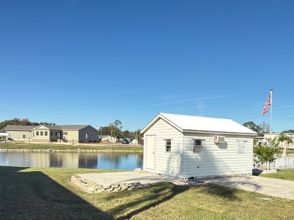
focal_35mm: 30
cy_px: 153
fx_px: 255
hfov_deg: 59.8
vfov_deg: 45.8
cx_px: 166
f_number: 2.2
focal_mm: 2.22
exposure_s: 1/700
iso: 25
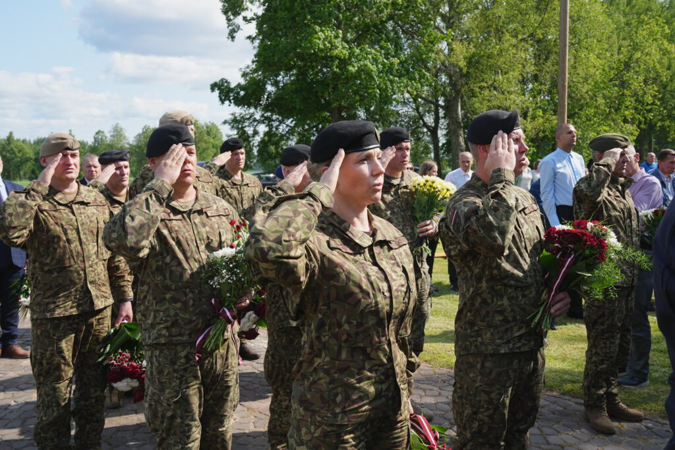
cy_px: 225
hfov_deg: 57.2
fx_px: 619
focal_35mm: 33
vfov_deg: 40.0
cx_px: 338
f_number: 8
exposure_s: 1/400
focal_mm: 33
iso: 320
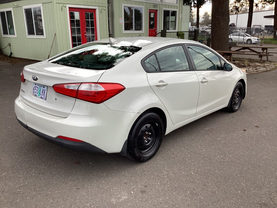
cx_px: 138
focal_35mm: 31
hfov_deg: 58.4
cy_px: 104
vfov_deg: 45.4
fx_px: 248
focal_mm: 3.3
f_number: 2.4
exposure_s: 1/271
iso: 25
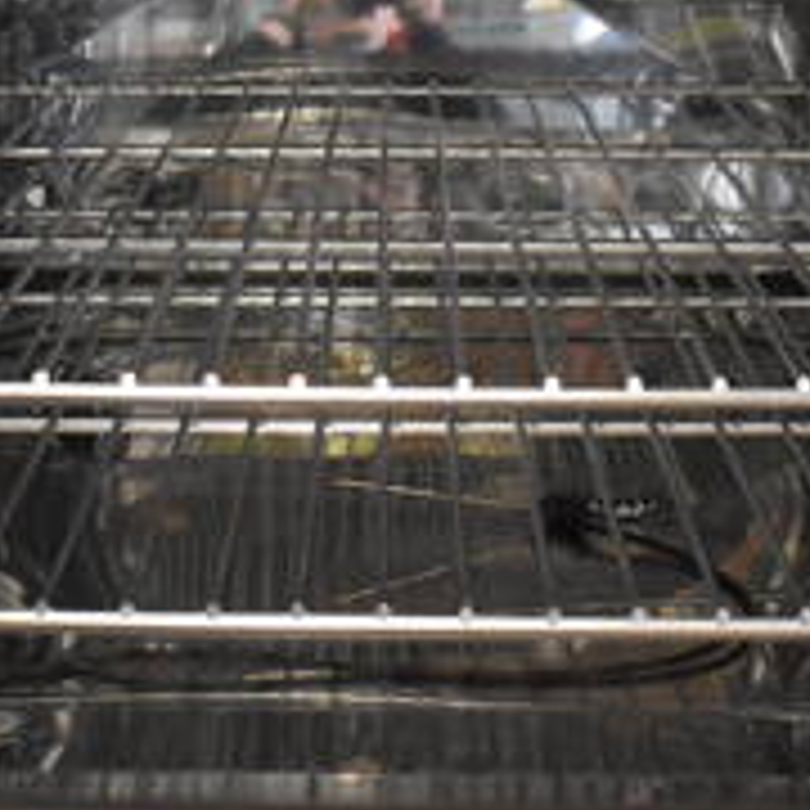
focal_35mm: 95
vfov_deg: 17.9
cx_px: 392
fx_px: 2515
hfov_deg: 18.3
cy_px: 14
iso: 2200
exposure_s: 1/125
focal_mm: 22
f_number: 3.8
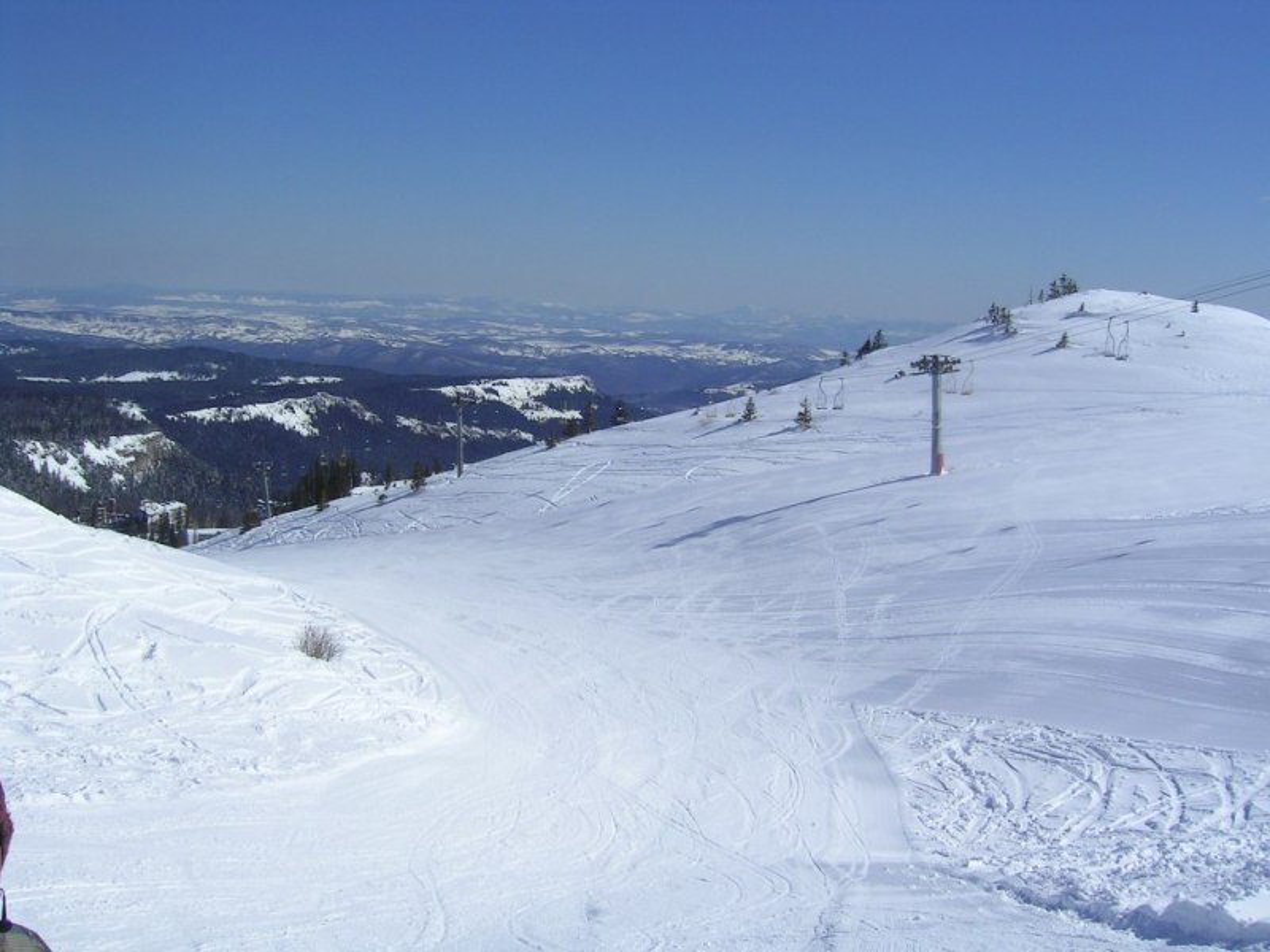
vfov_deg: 39.7
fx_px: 1321
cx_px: 635
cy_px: 476
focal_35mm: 36
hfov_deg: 51.4
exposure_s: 1/1608
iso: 50
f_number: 4.8
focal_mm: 5.6
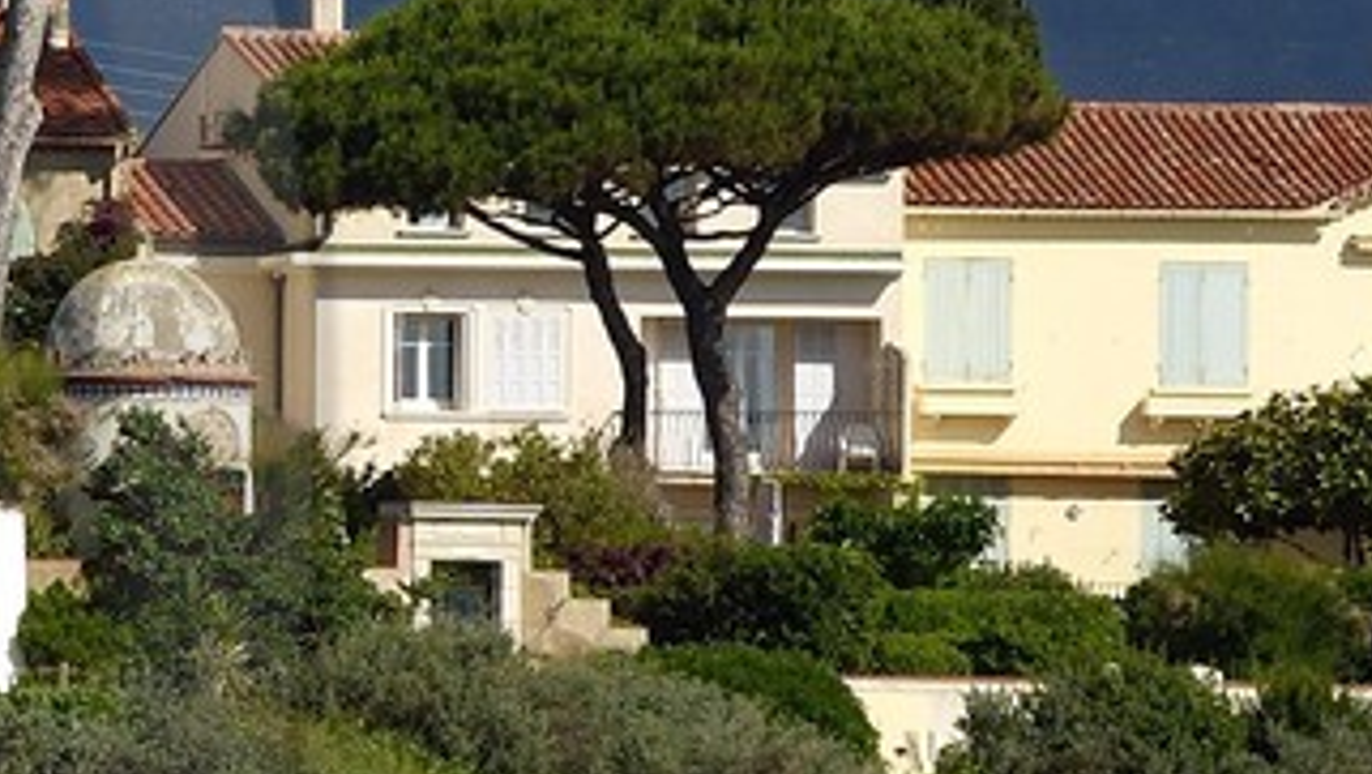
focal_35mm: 574
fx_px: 20894
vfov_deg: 2.1
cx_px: -1453
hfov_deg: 3.7
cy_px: 406
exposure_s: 1/500
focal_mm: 110
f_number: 11
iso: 200
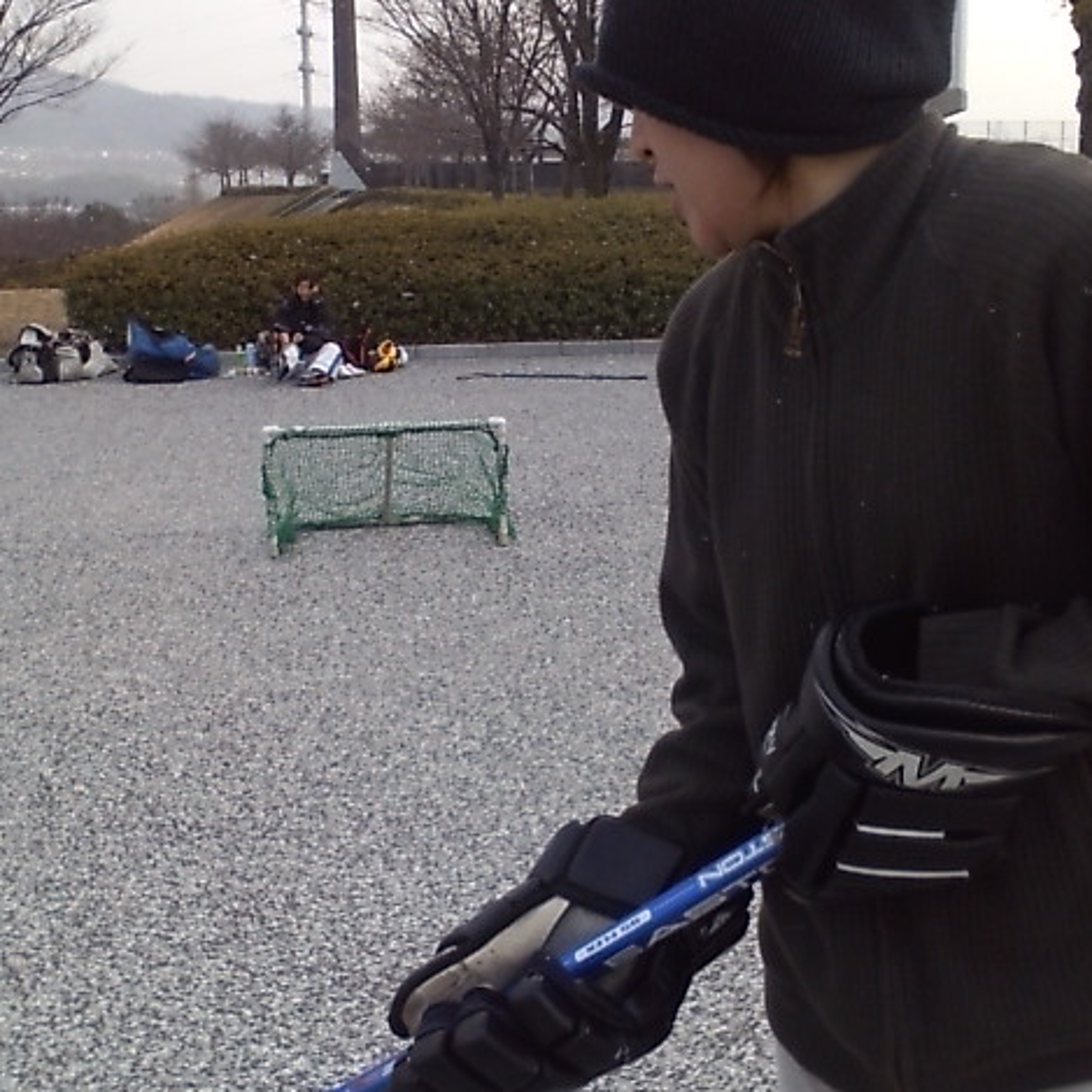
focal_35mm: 35
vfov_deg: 47.2
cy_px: 556
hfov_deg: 47.2
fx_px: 1249
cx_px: 522
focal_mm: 3.73
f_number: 3.5
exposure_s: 1/244
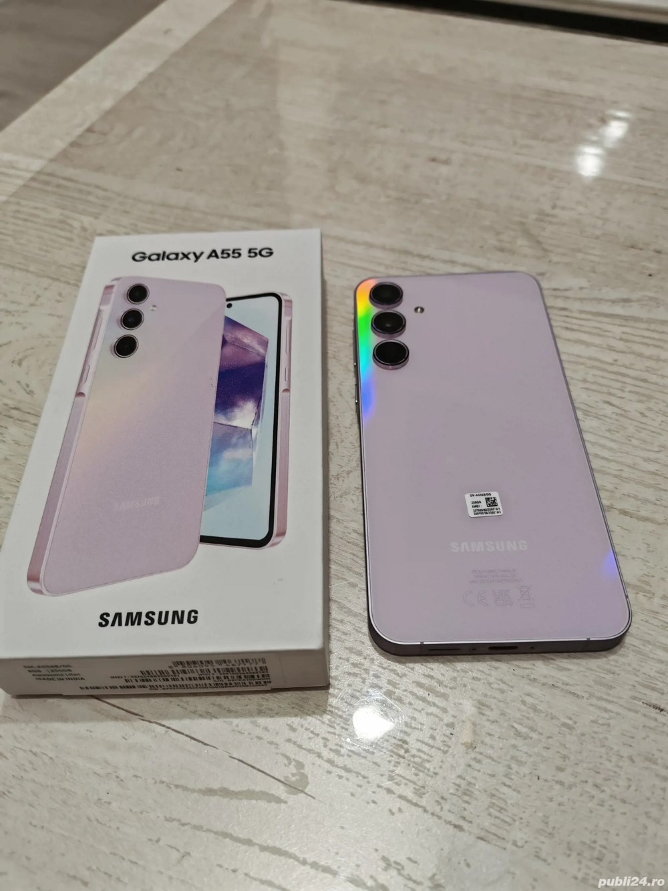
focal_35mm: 27
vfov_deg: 65.3
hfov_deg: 51.3
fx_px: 695
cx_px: 334
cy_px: 446
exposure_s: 1/100
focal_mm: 6.12
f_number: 1.9
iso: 1000
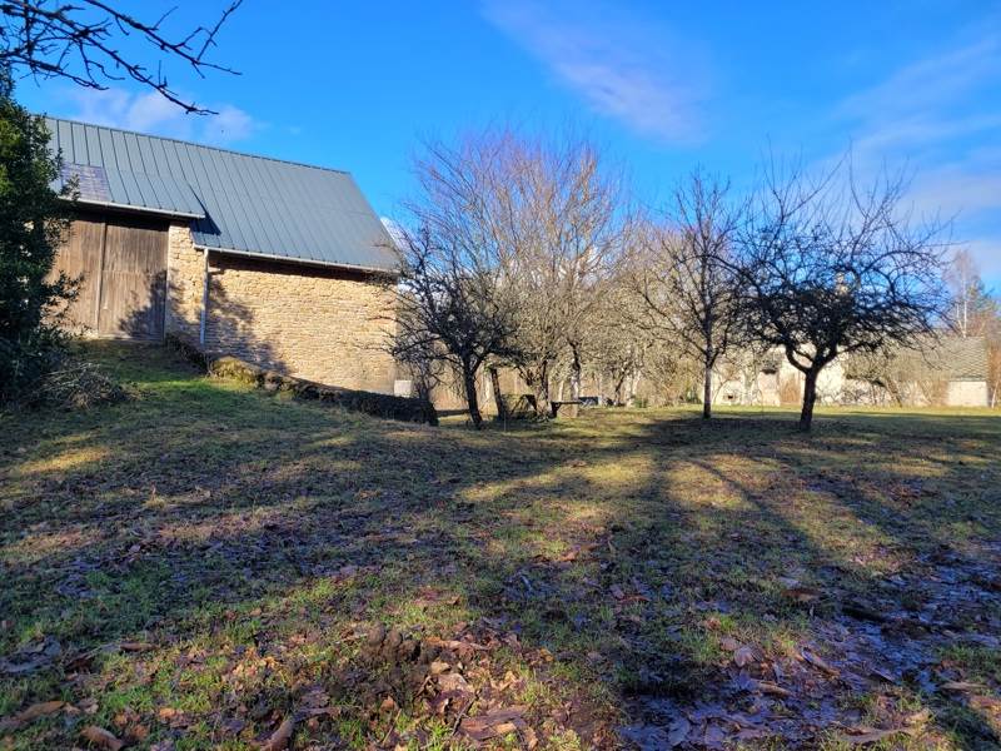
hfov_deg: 67.3
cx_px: 500
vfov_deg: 53.1
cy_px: 376
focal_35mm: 26
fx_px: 752
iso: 40
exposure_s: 1/1073
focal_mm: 5.4
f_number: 1.8
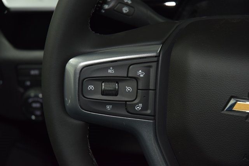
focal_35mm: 105
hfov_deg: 19.5
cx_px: 124
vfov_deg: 13.0
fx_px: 726
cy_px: 83
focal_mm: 70
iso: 1000
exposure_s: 1/25
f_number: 4.5
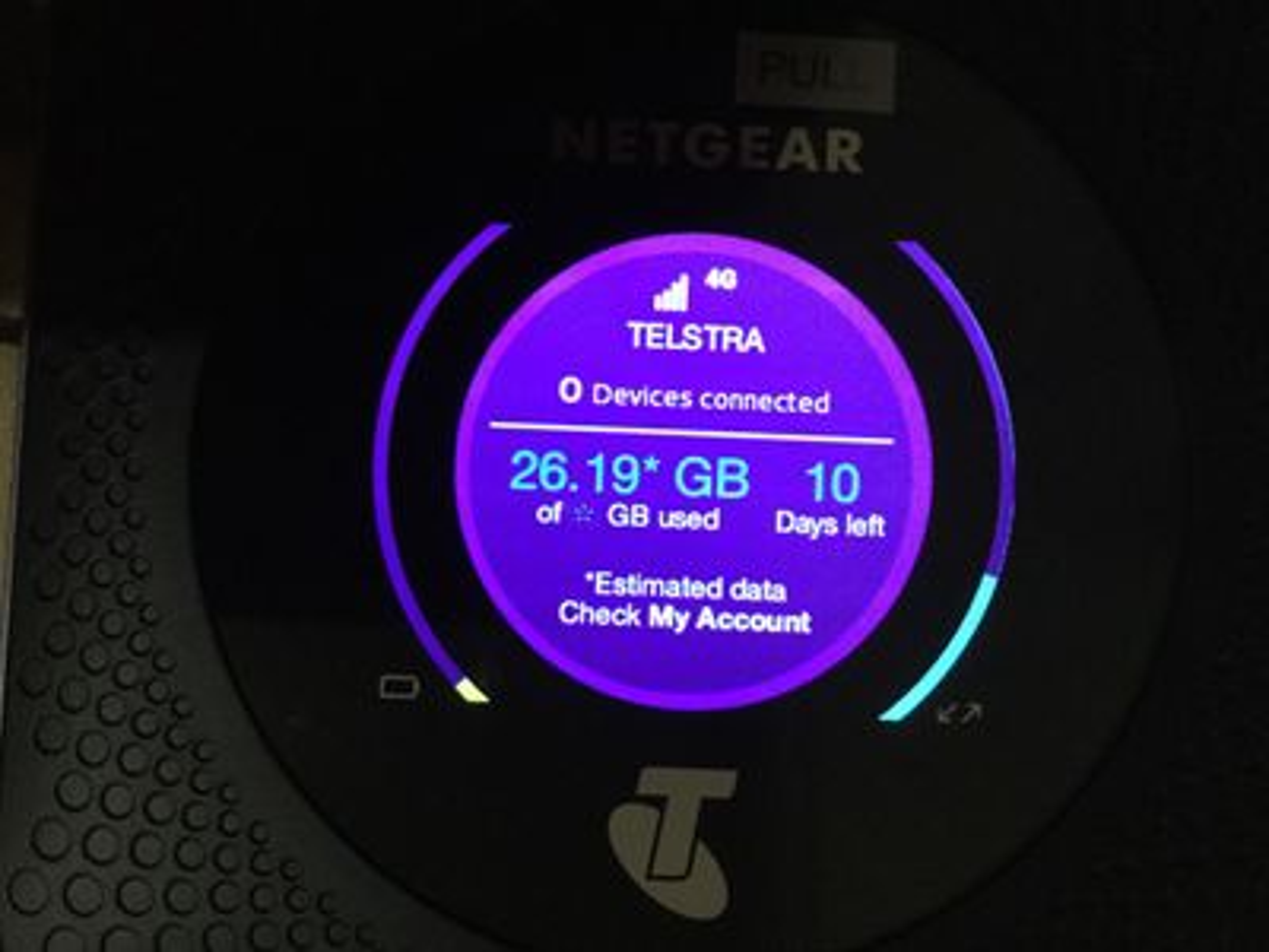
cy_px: 476
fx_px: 1136
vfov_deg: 45.4
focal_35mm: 31
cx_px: 634
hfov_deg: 58.4
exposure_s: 1/25
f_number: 2.4
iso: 200
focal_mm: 3.3
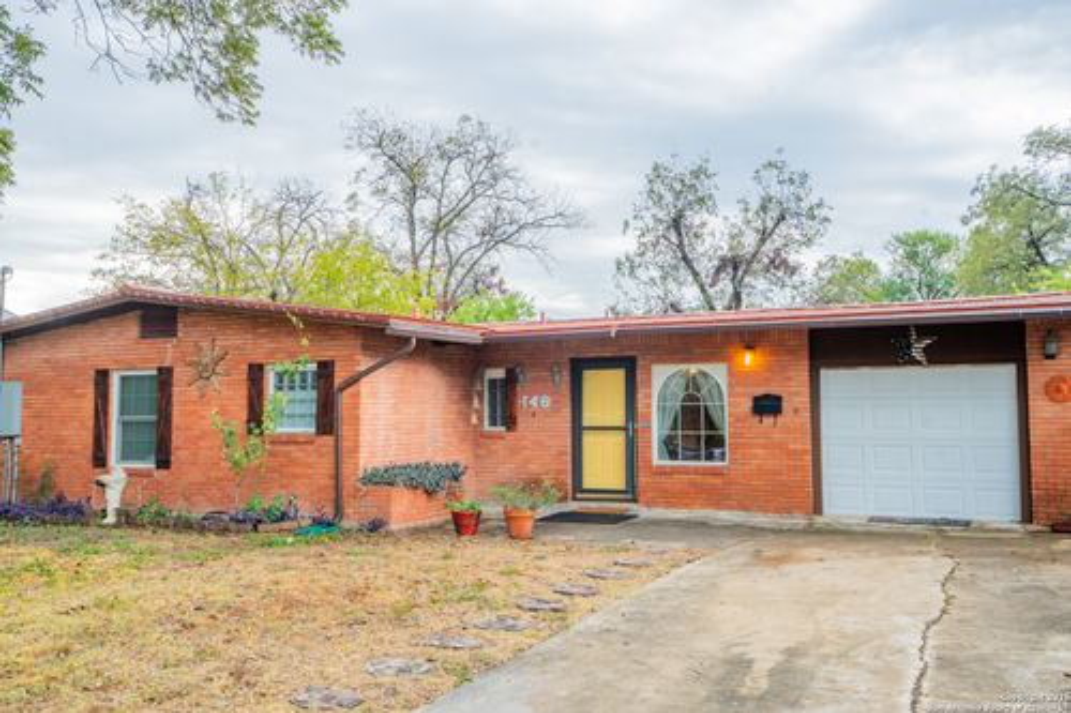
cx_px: 536
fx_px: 981
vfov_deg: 39.9
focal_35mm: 33
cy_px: 356
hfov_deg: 57.2
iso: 250
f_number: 9
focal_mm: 33
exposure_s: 1/250
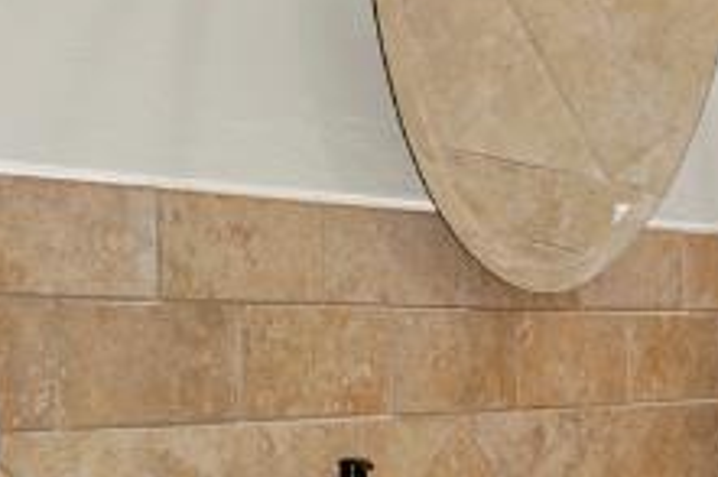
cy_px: 333
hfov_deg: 21.4
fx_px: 1893
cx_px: 292
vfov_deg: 14.3
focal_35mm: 95
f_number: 9
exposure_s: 1/2
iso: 250
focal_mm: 14
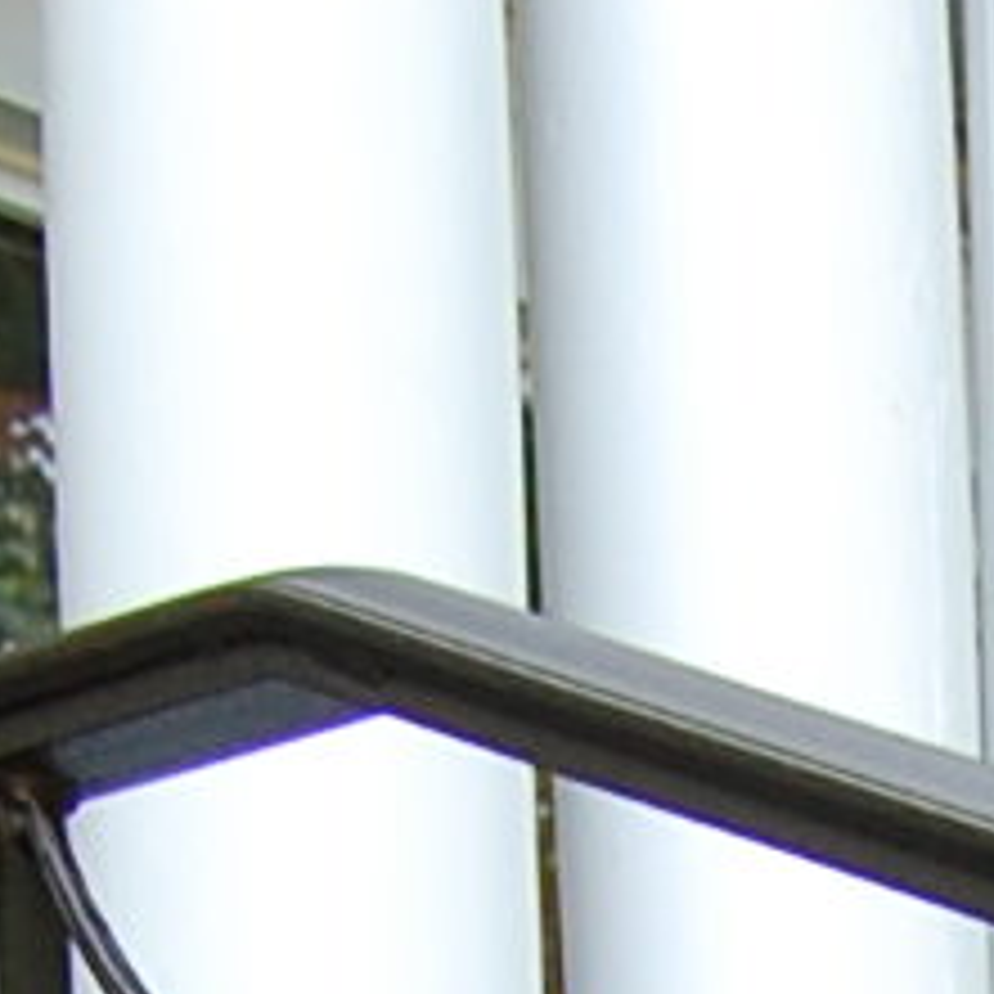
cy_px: 3337
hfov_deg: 7.2
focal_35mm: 234
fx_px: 7602
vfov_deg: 6.6
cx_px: 1943
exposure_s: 1/125
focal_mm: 18
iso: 400
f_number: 5.6
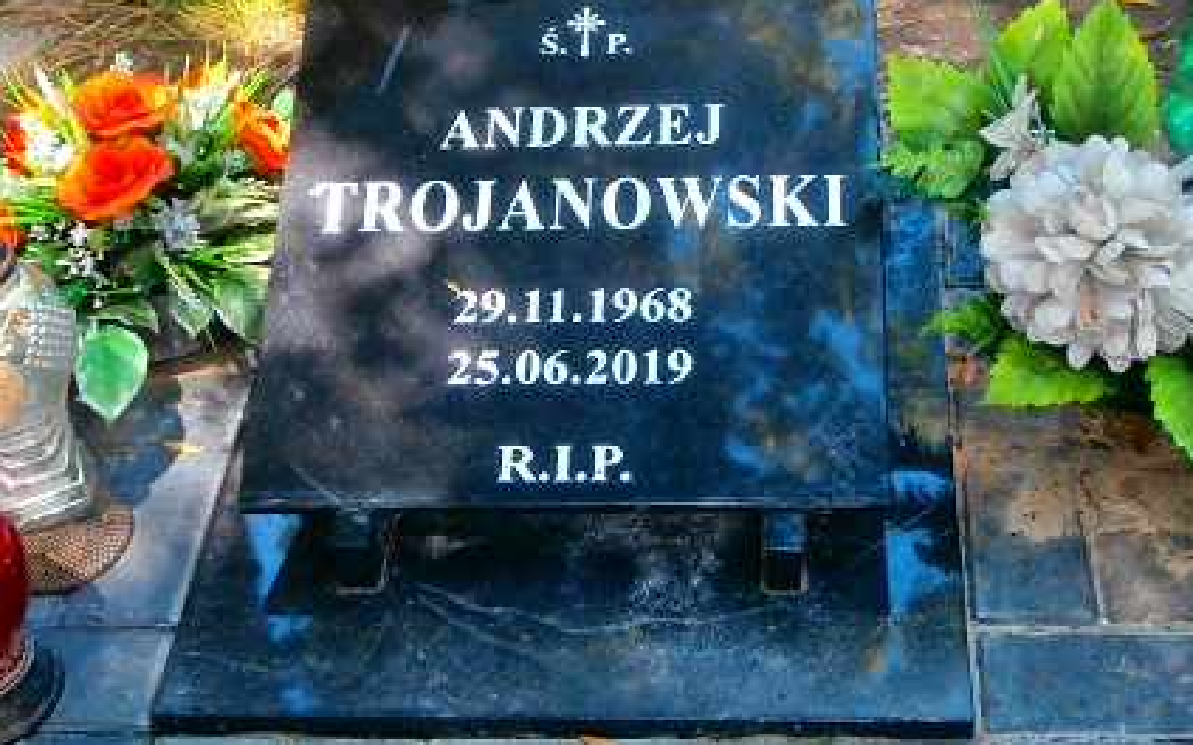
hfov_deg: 33.5
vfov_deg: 21.2
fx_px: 1983
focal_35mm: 61
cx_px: 629
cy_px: 265
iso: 160
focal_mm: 6.67
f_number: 3.9
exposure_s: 1/80
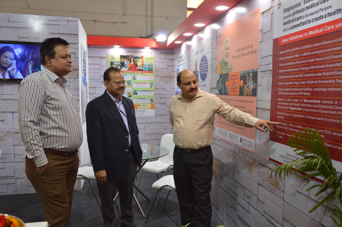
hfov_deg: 67.4
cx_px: 171
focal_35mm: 27
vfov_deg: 47.8
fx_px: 256
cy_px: 114
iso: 400
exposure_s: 1/100
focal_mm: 18
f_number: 5
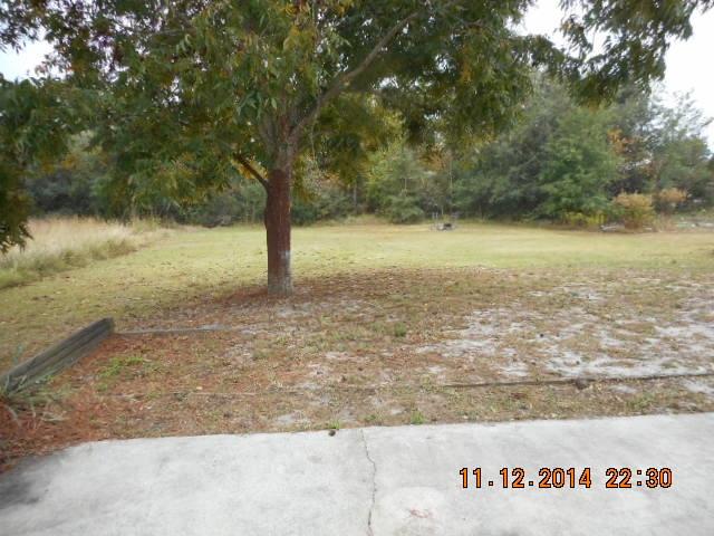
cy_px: 268
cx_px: 357
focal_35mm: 25
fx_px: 516
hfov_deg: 69.4
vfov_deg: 54.9
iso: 80
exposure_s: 1/60
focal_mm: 4.5
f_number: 3.7
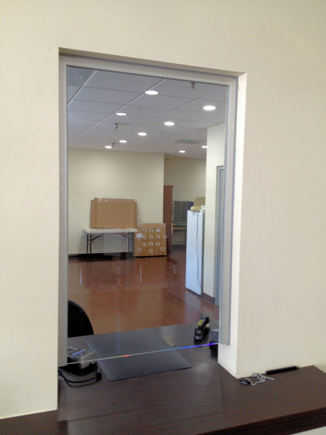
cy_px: 218
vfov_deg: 52.6
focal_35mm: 35
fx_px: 439
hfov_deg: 40.7
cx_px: 163
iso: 50
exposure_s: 1/20
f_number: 2.4
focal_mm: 4.28
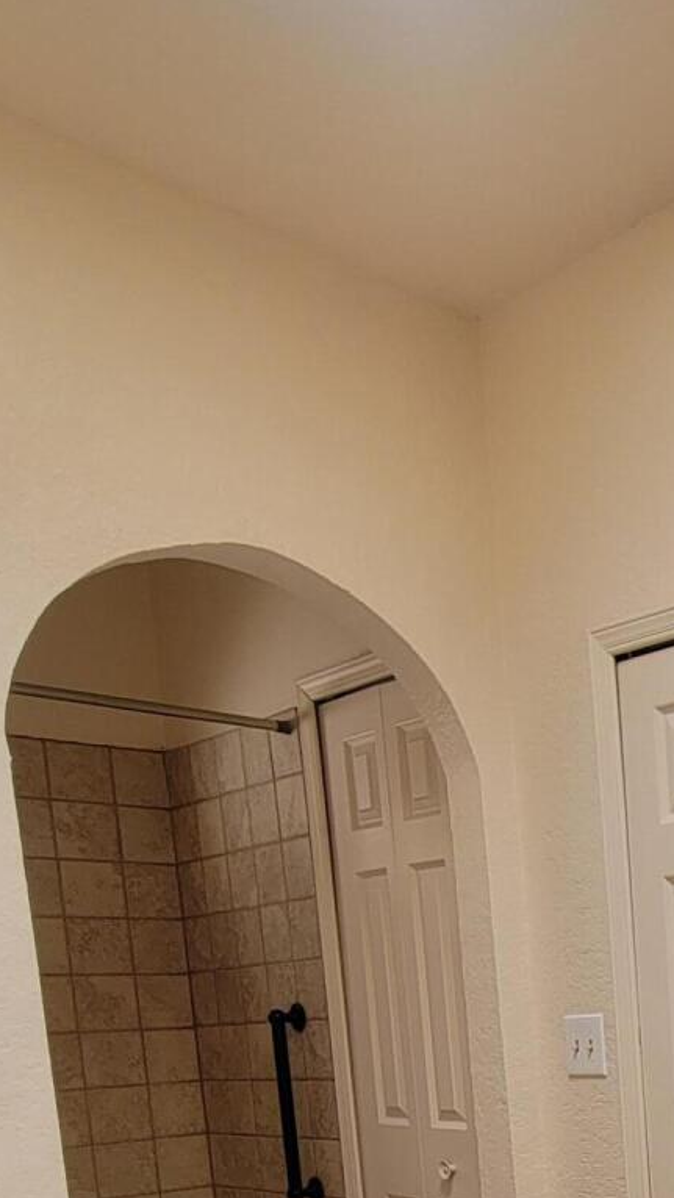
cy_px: 1154
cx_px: 938
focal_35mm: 37
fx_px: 1175
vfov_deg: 46.6
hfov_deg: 25.9
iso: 50
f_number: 2.2
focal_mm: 2.2
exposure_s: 1/60
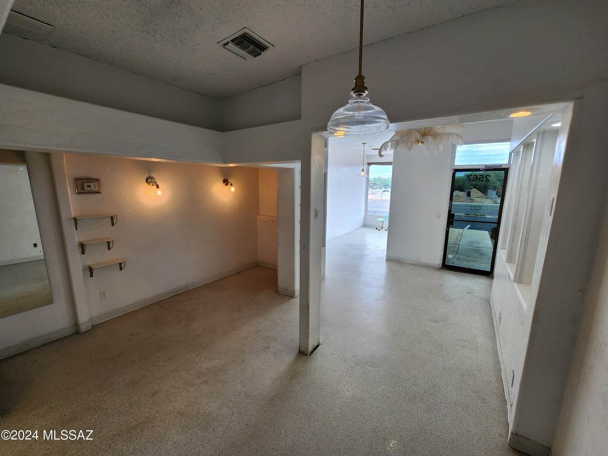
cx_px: 304
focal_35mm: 13
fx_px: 228
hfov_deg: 106.2
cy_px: 228
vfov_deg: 89.9
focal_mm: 2.2
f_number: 2.2
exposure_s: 1/120
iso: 80
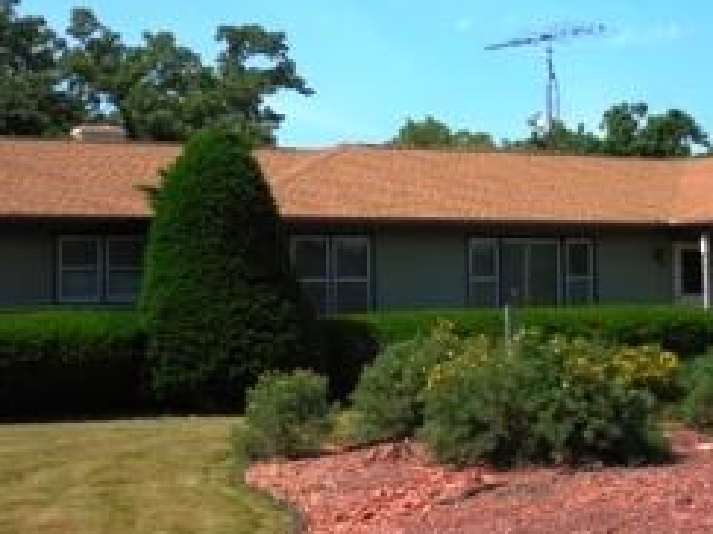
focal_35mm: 72
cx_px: 367
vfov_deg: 20.3
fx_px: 1482
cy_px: 156
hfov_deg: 27.0
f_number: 3.9
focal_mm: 7
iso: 125
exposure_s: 1/2000
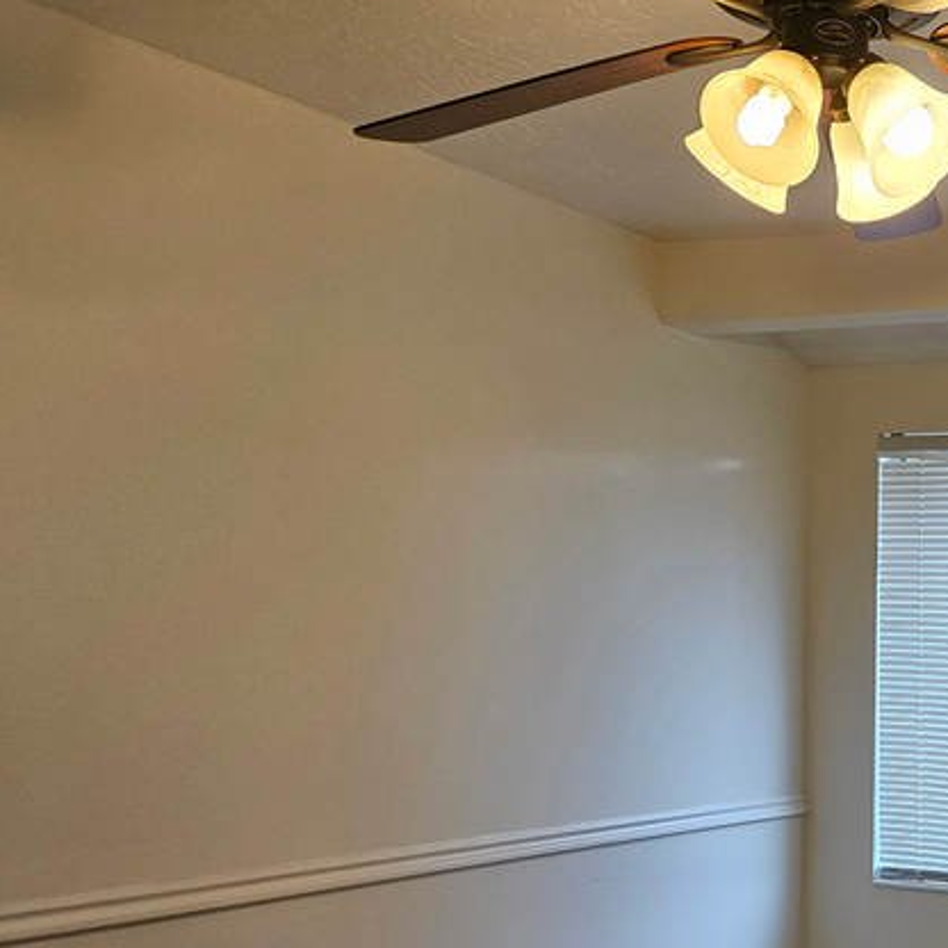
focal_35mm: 50
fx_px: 1549
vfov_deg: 33.0
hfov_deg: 30.3
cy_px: 766
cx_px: 1055
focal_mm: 5.4
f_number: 1.8
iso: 200
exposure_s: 1/120
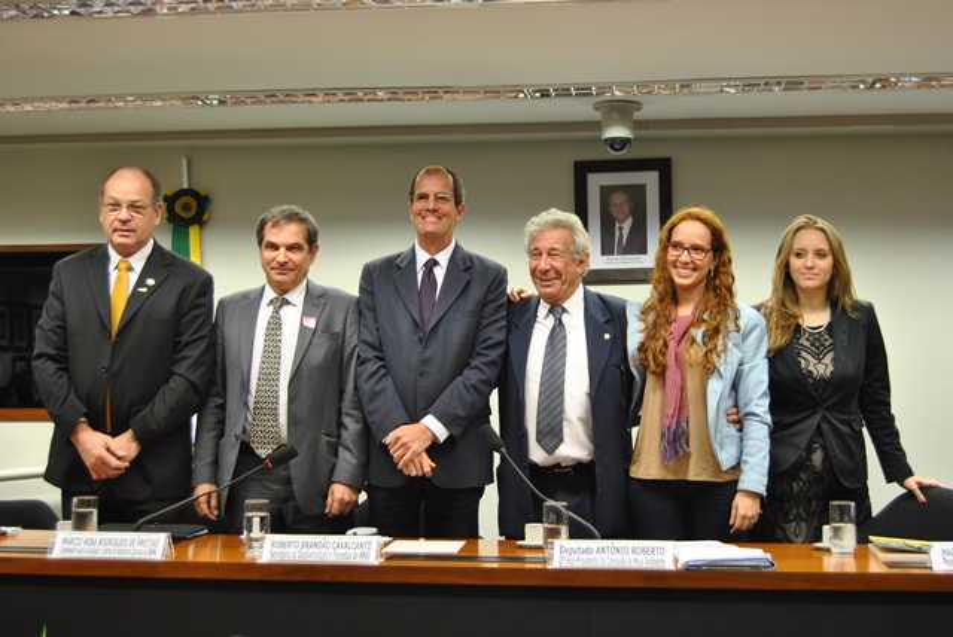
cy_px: 318
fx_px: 1510
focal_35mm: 57
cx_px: 476
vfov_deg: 23.8
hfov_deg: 35.0
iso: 320
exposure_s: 1/30
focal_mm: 38
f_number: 4.8
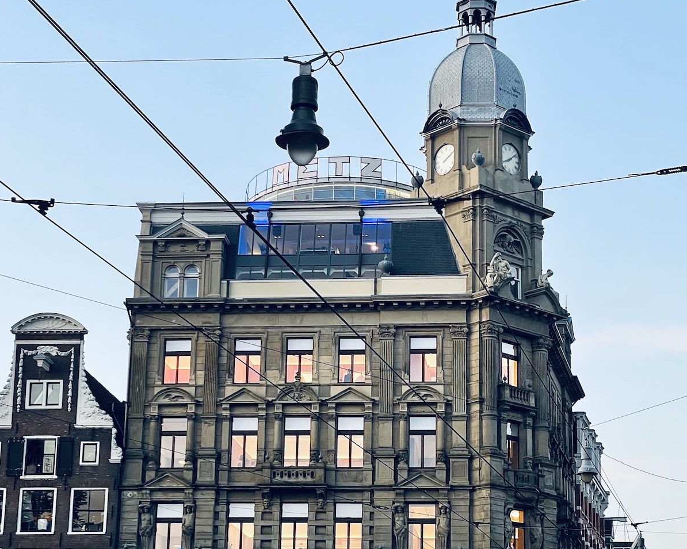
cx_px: 342
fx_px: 1383
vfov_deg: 22.4
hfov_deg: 27.9
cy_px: 379
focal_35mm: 68
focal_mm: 6
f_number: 2
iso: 50
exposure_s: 1/100
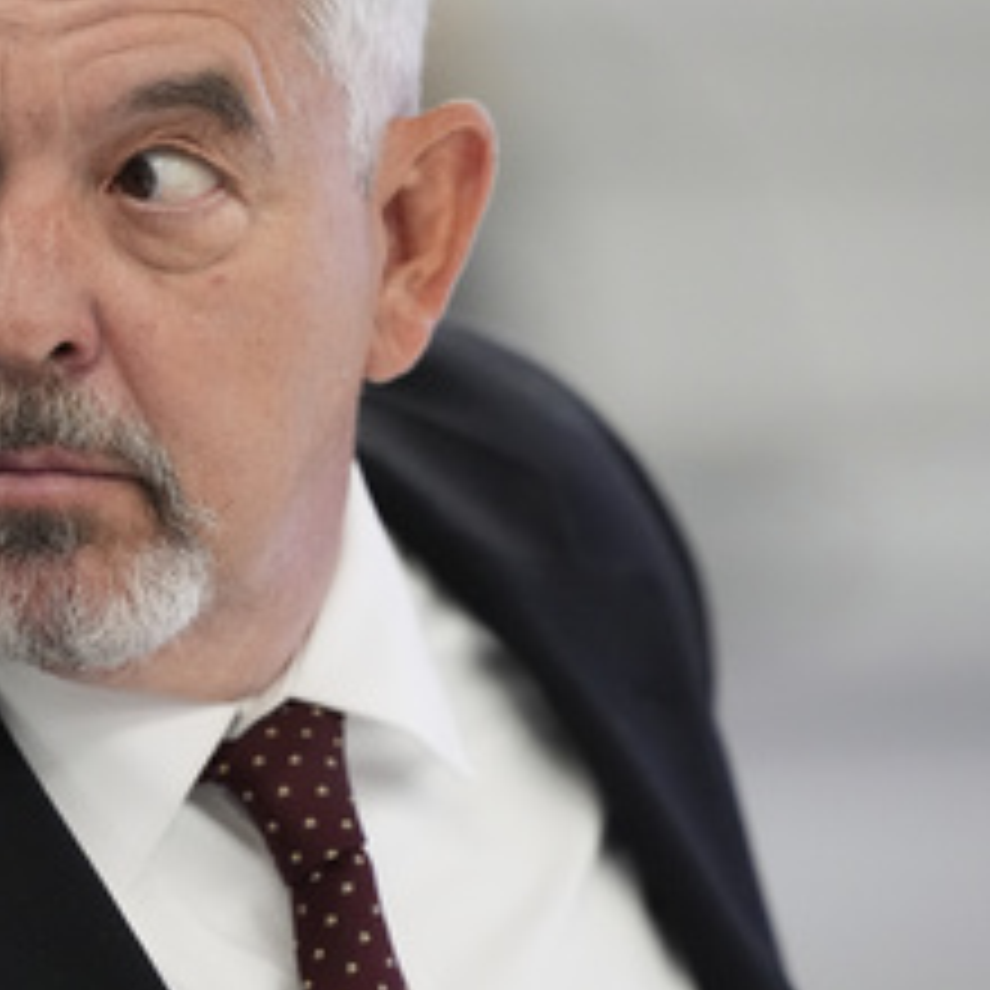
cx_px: 198
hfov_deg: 2.2
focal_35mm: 790
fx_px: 25562
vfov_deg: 2.2
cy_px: 259
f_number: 2.8
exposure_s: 1/1000
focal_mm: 400
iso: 5000
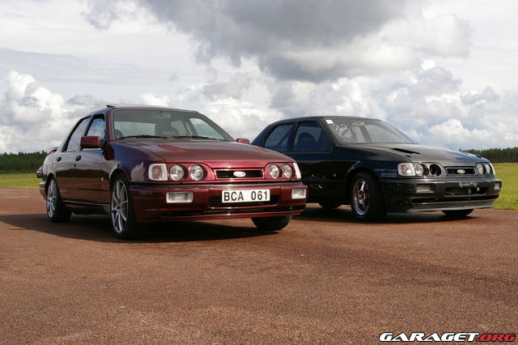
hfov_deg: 42.3
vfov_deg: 28.9
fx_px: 669
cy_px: 172
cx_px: 259
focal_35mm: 46
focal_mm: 31
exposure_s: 1/350
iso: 200
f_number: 8
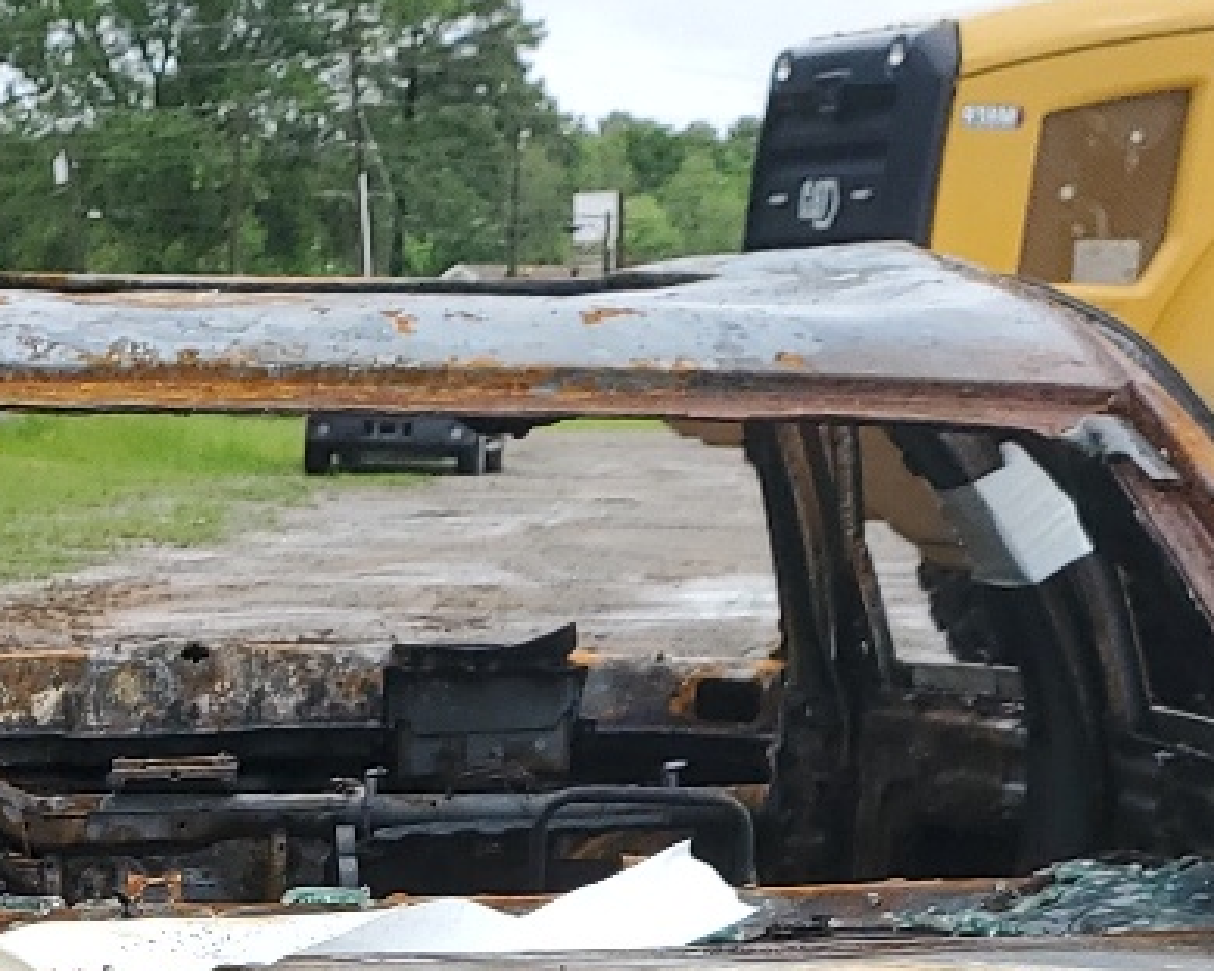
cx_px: 156
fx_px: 3737
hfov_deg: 18.2
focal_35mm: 104
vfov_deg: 13.5
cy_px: 1681
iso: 50
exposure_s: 1/1250
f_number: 1.5
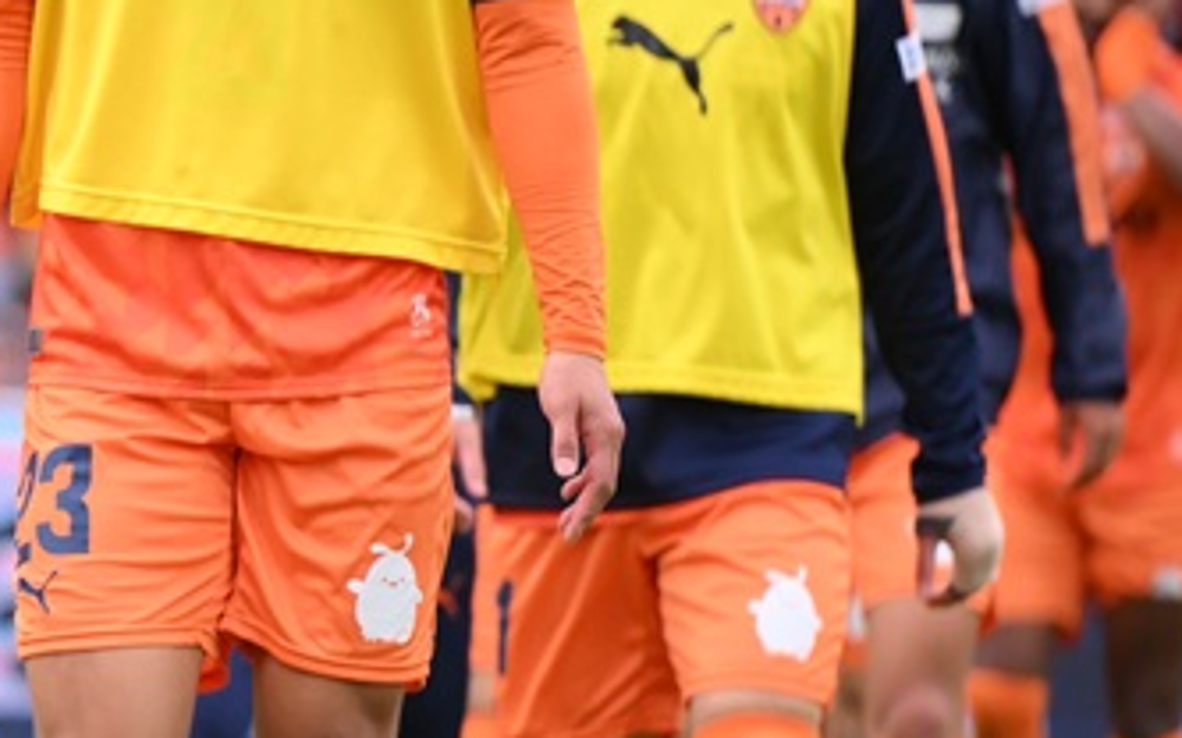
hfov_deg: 3.2
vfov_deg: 2.0
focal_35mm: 661
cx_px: -536
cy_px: 355
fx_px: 21289
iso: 1250
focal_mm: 180
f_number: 2.8
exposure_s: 1/3200
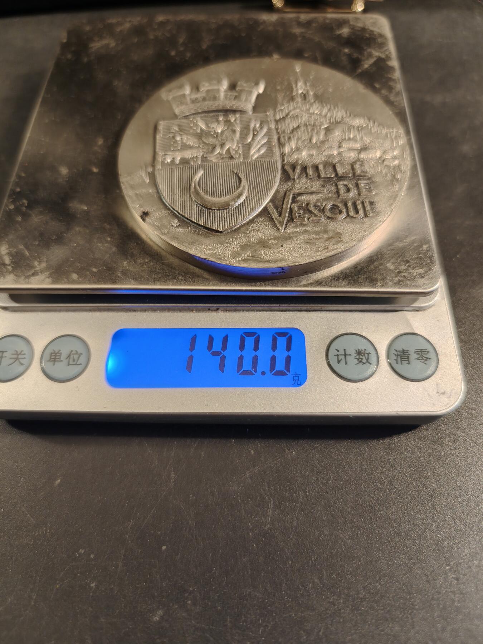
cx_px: 242
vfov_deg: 73.9
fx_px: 428
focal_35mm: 23
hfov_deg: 58.9
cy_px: 322
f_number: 1.6
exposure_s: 1/100
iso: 320
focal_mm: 6.06
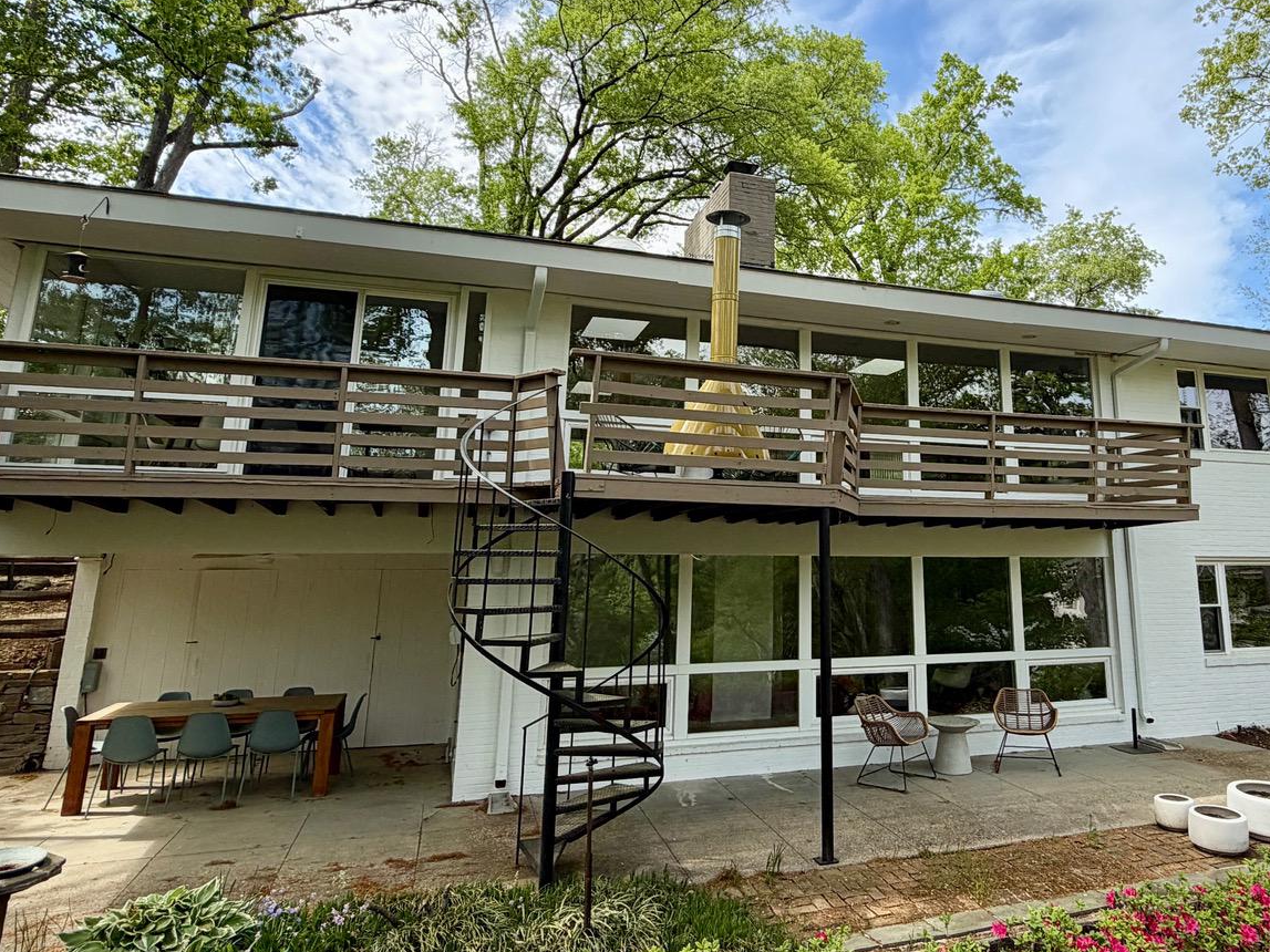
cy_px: 358
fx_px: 917
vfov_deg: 54.3
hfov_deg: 68.1
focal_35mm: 25
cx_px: 812
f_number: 2.2
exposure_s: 1/770
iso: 32
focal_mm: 2.22
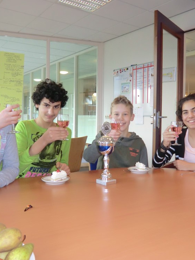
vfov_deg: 55.3
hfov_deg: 42.9
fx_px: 248
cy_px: 128
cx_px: 105
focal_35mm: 33
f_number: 3.2
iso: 250
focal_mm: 4.3
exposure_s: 1/60
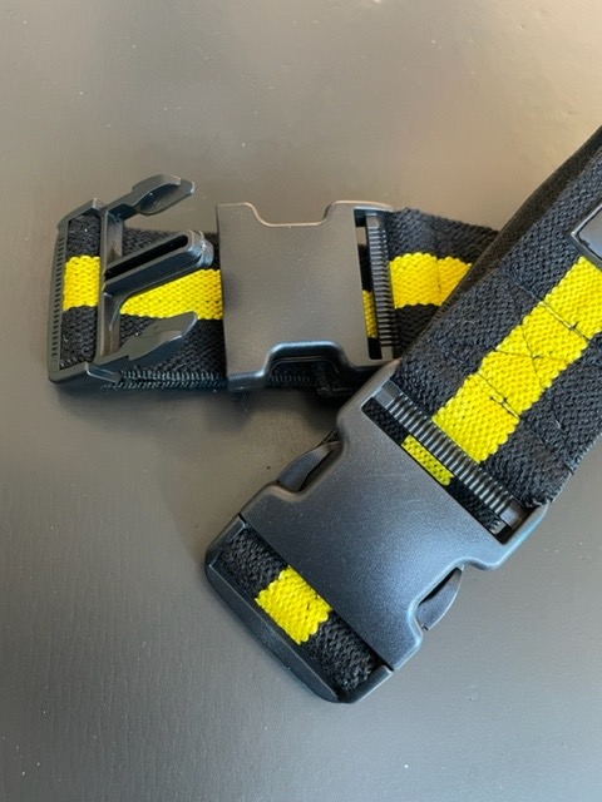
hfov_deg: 53.1
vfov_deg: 67.3
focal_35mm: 26
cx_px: 301
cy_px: 401
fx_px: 603
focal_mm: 4.2
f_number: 1.6
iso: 400
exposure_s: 1/60
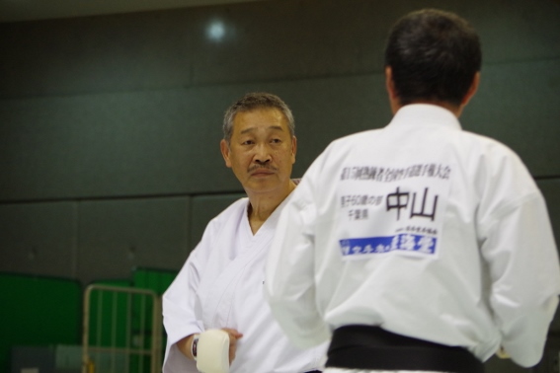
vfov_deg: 6.8
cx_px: 280
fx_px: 3142
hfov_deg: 10.2
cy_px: 186
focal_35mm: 202
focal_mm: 135
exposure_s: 1/40
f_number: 5.6
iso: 2500
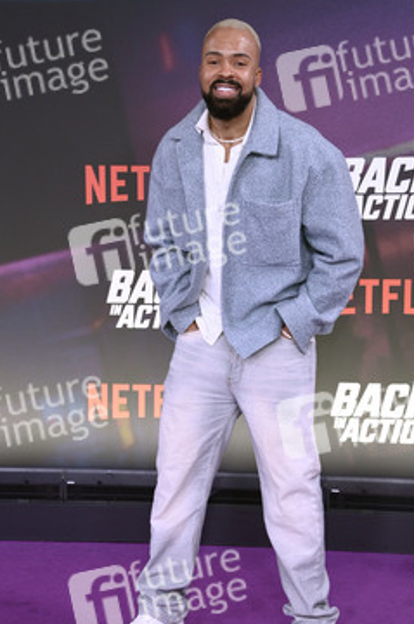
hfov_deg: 17.0
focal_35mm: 80
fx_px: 1384
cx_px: 208
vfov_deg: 25.4
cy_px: 331
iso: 2500
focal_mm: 72
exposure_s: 1/250
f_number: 5.6
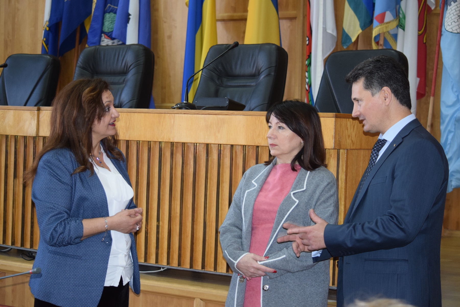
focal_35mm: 82
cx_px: 230
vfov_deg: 16.6
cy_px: 154
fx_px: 1054
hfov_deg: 24.6
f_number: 4.5
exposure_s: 1/60
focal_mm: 55
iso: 1250
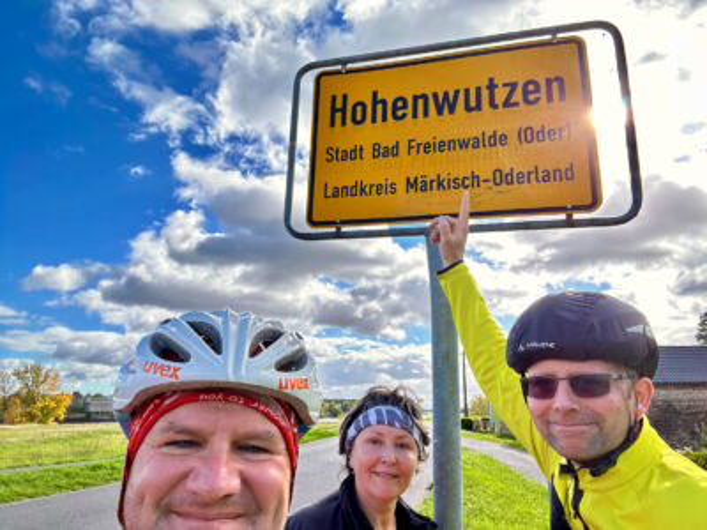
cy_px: 265
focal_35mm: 23
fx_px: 470
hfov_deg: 73.9
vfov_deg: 58.9
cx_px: 354
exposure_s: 1/806
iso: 25
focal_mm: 2.69
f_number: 1.9
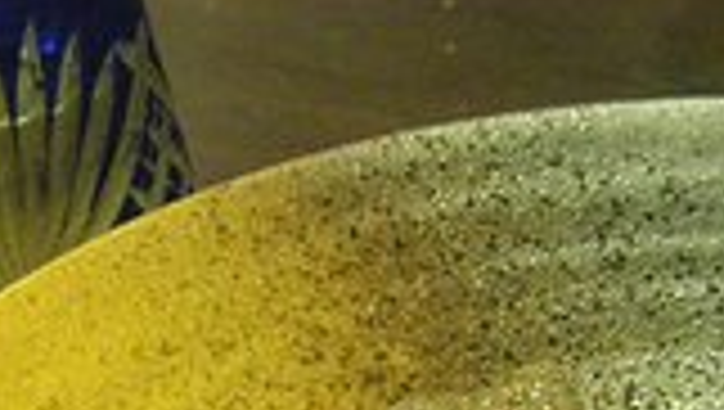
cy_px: 631
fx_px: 1768
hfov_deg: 22.9
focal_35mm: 92
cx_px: 567
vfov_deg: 12.5
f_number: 3.8
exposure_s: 1/13
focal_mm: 6.1
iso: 800
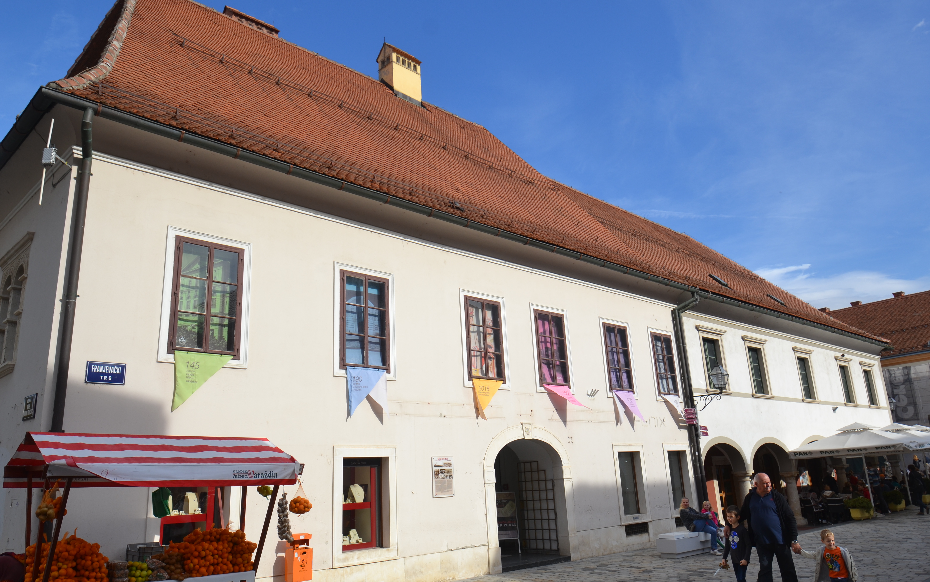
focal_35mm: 25
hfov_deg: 72.5
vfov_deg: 49.3
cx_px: 473
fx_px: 634
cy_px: 275
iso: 100
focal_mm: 16
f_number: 8
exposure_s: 1/250
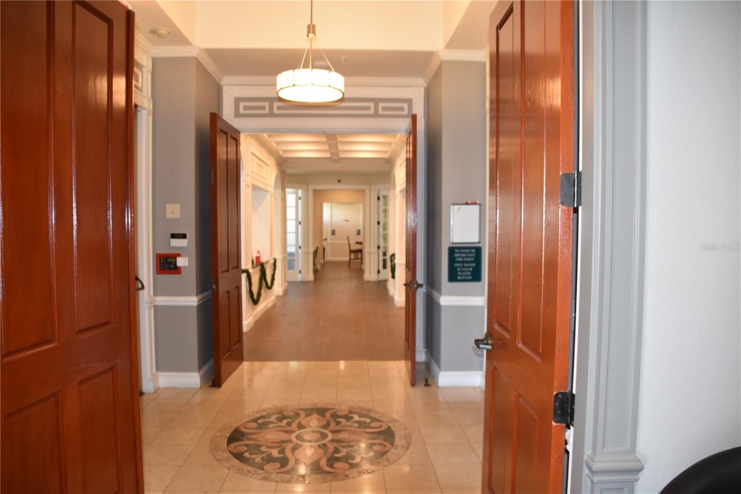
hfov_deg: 73.8
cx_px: 370
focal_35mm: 24
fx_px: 494
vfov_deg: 53.1
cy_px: 247
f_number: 4
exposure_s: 1/60
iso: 800
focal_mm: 16
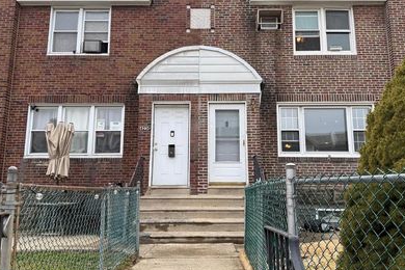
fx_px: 360
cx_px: 213
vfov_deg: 41.1
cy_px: 128
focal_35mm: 32
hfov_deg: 58.7
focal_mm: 6.76
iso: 80
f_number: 1.78
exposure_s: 1/433
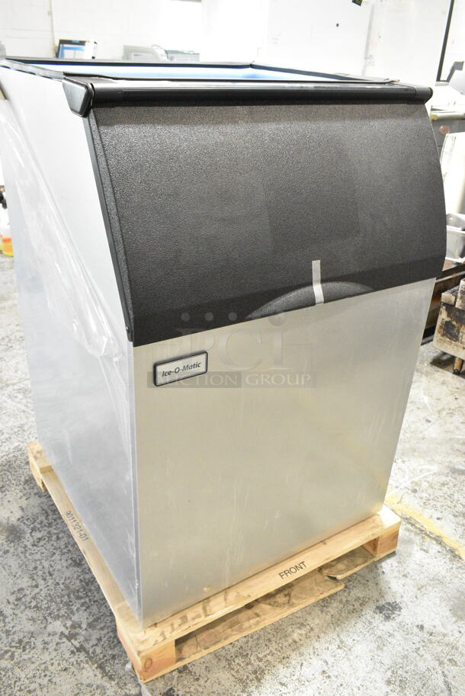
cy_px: 348
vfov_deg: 61.9
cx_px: 232
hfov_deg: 43.7
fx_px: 580
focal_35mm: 30
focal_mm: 20
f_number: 7.1
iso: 6400
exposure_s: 1/200
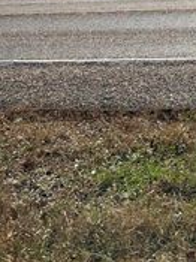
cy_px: -122
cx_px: 275
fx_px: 748
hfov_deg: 14.1
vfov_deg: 17.9
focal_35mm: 99
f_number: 1.5
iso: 50
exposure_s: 1/7463
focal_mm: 5.7
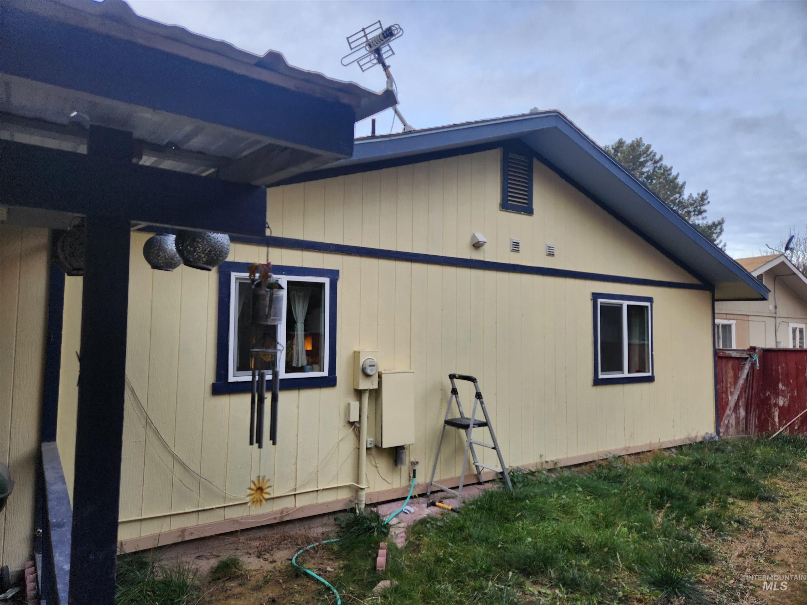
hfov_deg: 73.9
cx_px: 404
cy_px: 302
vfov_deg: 58.9
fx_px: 536
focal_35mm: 23
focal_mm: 5.4
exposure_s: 1/180
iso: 64
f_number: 1.8
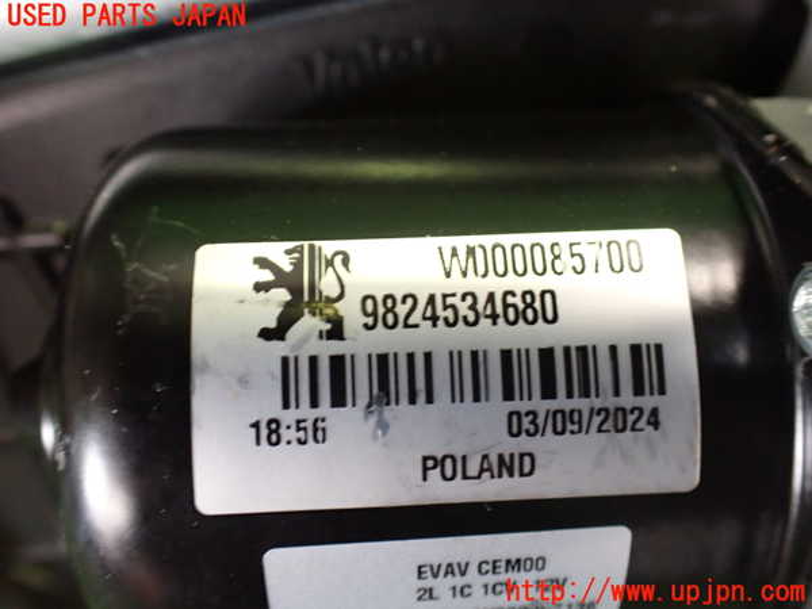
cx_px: 406
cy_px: 304
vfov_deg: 46.8
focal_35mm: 30
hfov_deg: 60.0
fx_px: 704
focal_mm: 5.4
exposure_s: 1/40
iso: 800
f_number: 2.3
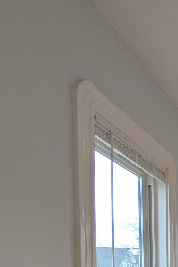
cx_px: 366
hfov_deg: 18.4
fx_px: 319
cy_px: 308
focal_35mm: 43
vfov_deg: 36.6
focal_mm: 2.23
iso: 41
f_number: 1.95
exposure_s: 1/302
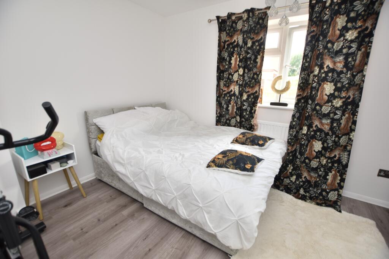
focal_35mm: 15
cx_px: 194
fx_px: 162
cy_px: 130
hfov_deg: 100.4
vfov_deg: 77.3
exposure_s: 1/25
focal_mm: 10
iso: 100
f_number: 3.5
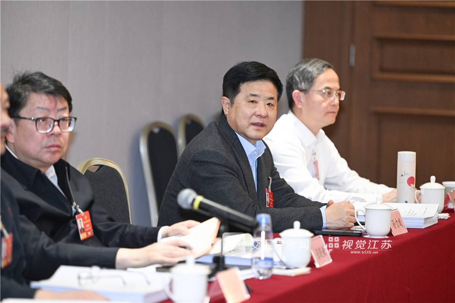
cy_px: 152
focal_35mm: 175
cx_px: 228
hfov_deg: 11.7
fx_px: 2212
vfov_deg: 7.8
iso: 2000
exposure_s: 1/200
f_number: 3.2
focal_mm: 175
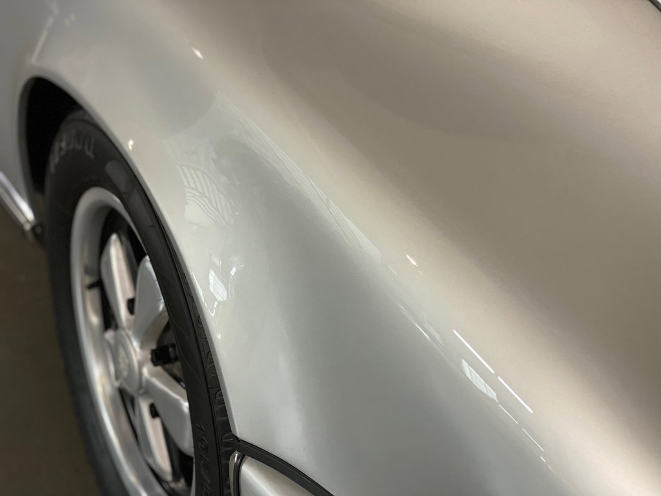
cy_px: 248
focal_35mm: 52
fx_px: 993
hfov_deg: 36.8
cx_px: 330
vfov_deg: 28.0
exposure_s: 1/76
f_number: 2
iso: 250
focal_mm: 6
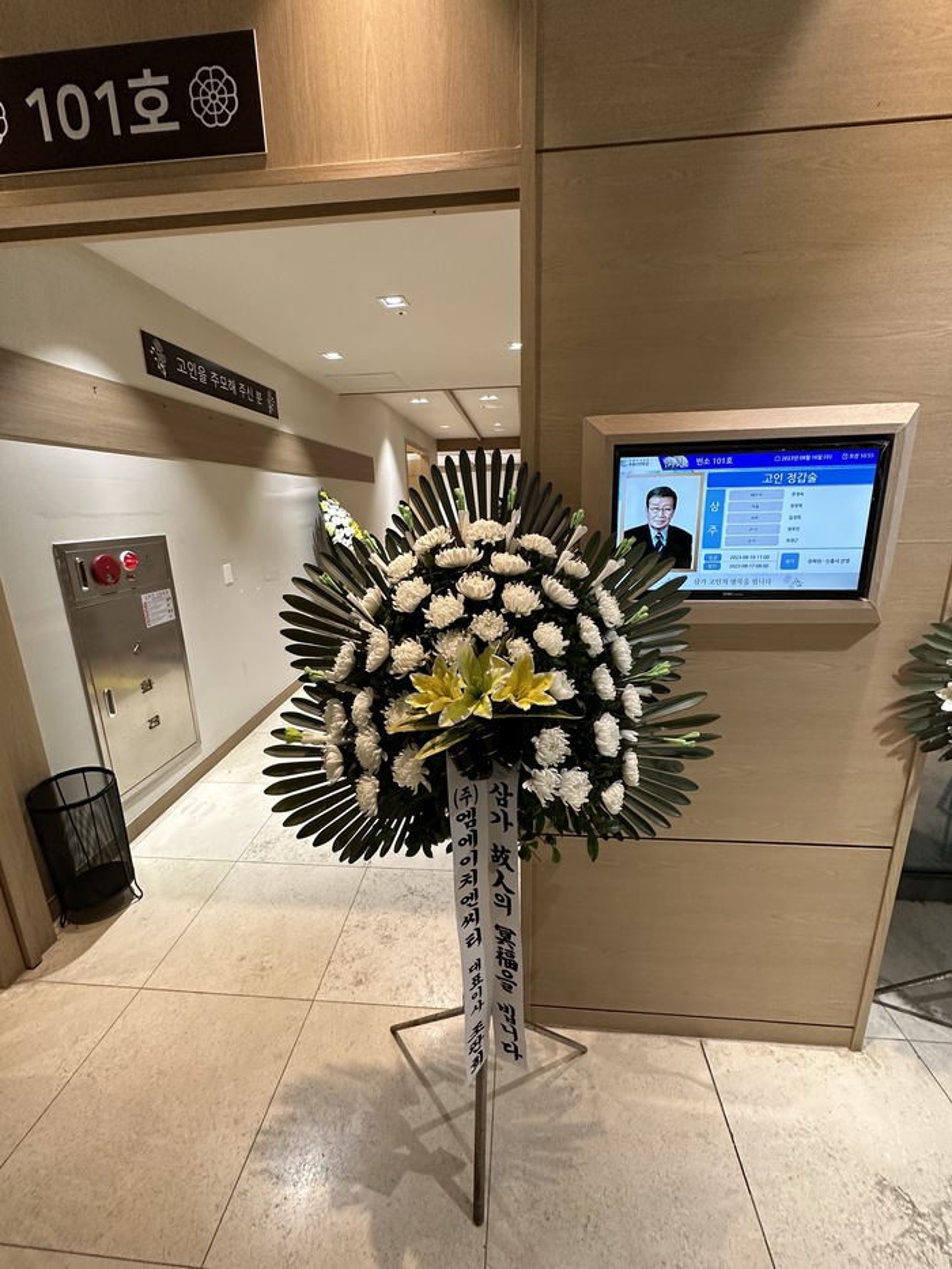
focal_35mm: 14
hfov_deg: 85.7
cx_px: 476
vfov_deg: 102.1
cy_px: 634
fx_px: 513
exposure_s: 1/120
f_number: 2.2
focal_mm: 2.22
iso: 250
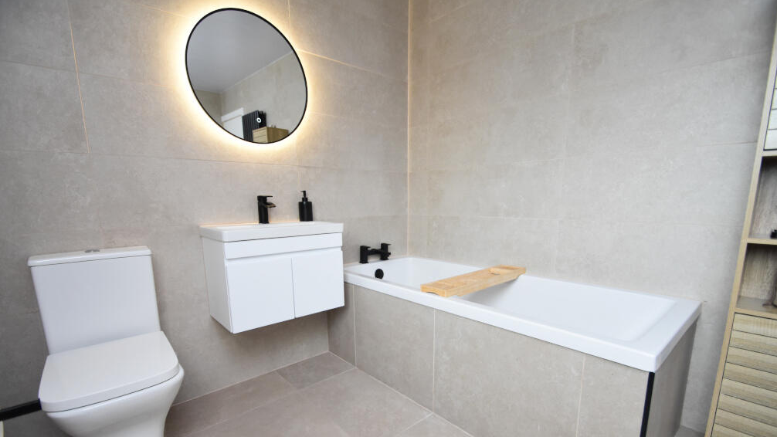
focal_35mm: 16
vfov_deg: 66.5
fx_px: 330
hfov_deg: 99.4
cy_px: 262
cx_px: 389
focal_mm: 10
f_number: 3.5
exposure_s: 1/125
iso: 1400
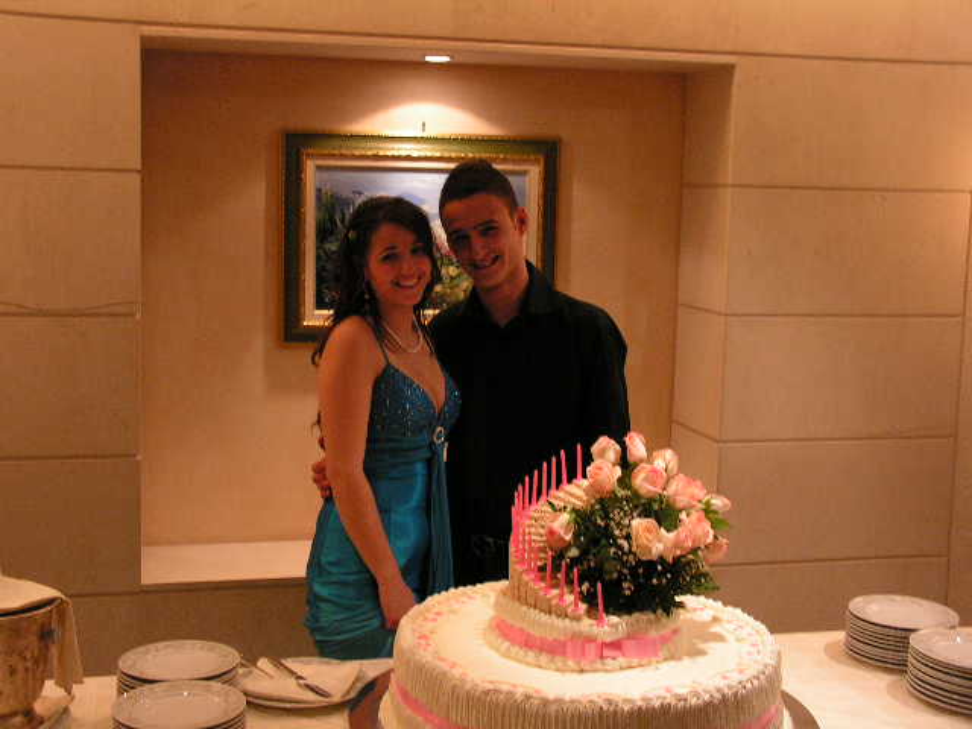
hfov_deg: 42.1
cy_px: 364
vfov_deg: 32.2
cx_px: 486
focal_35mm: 45
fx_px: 1264
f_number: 3.2
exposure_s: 1/40
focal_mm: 7.6
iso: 160
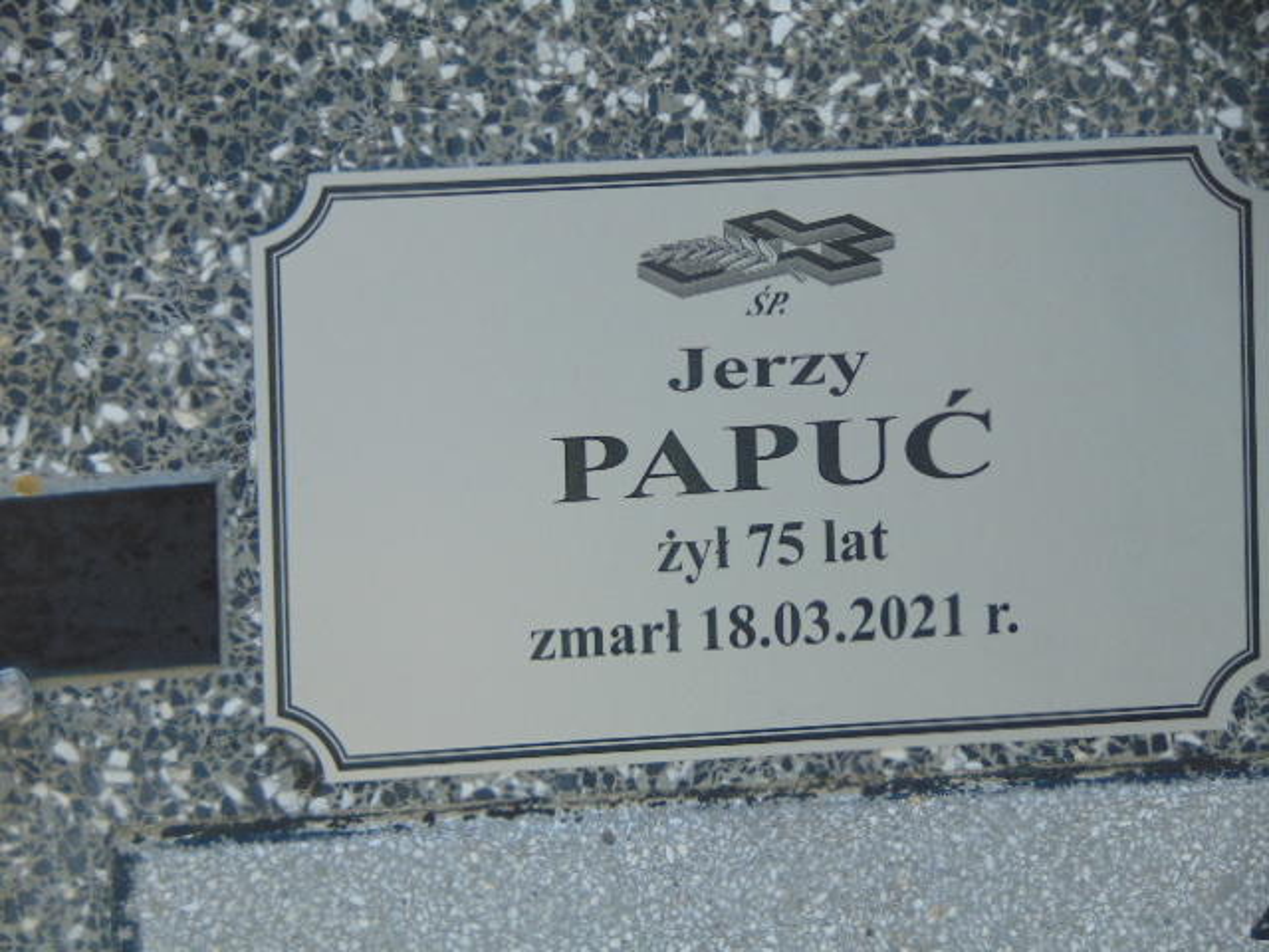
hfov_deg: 7.9
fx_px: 9165
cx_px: 634
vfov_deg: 5.9
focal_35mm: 250
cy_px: 476
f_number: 4.1
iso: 80
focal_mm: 44.9
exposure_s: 1/200
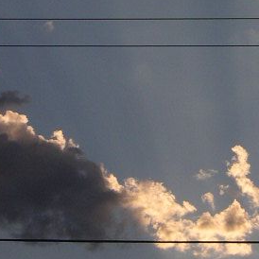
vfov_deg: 8.5
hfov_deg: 8.5
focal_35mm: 205
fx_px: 1735
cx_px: 214
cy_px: 26
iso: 100
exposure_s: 1/201
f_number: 9.6
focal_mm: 13.2
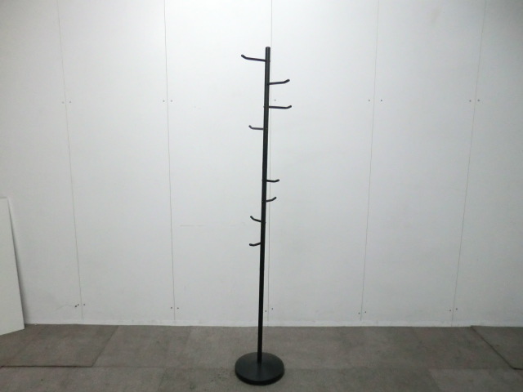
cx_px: 262
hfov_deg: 65.3
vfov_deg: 51.4
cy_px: 196
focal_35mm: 27
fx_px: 408
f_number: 3.2
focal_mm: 4.9
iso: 400
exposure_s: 1/60
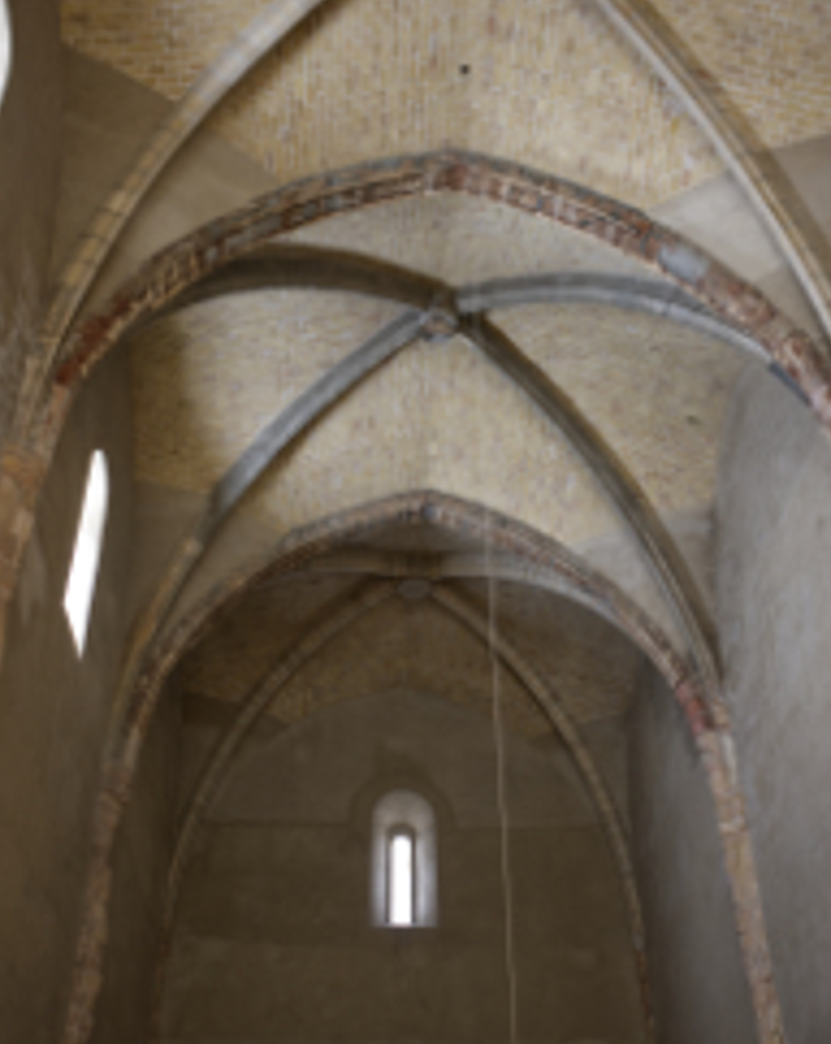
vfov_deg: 46.8
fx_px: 1202
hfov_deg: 38.1
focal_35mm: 39
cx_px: 413
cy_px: 576
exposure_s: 1/10
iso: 250
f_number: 1.8
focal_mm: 20
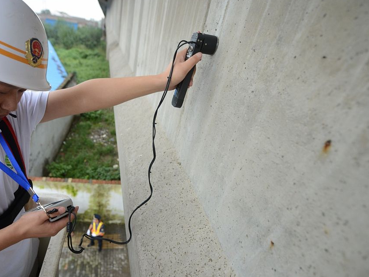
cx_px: 145
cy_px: 155
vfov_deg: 68.4
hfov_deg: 83.5
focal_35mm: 19
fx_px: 202
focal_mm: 14
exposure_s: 1/1250
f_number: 2.8
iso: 800
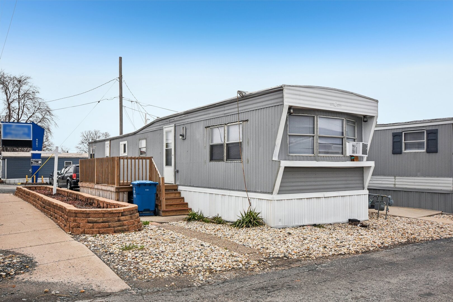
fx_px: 377
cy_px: 151
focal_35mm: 30
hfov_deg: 61.9
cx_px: 226
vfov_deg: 43.6
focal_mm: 20
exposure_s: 1/500
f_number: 8
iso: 500
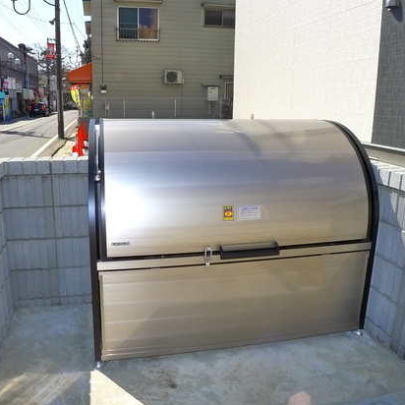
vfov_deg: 46.0
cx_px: 174
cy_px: 179
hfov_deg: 45.9
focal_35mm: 36
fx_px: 477
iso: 400
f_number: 4
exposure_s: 1/500
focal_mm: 5.1
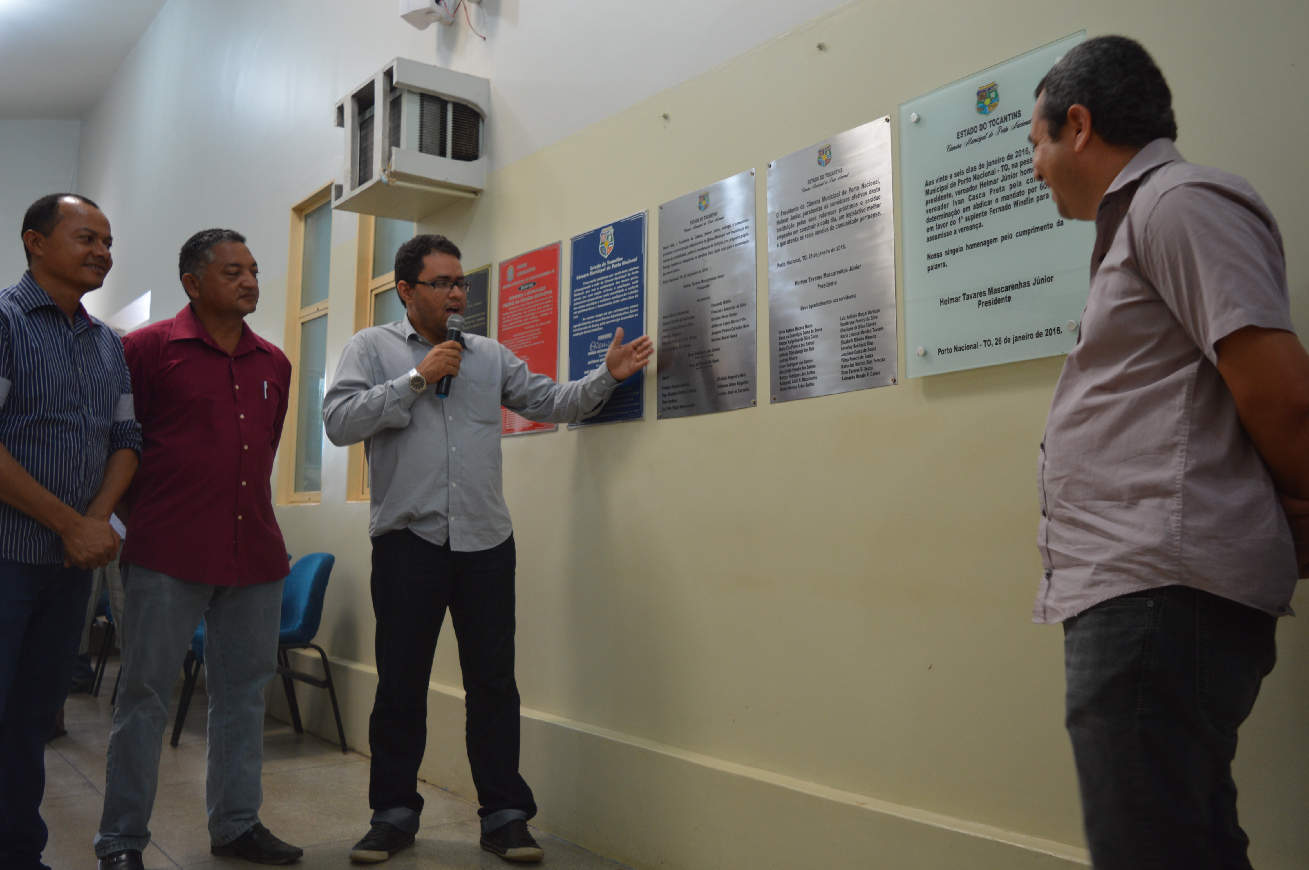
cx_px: 654
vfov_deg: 41.6
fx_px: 1144
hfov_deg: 59.5
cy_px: 435
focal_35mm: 32
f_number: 3.8
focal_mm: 21
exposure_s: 1/30
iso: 400
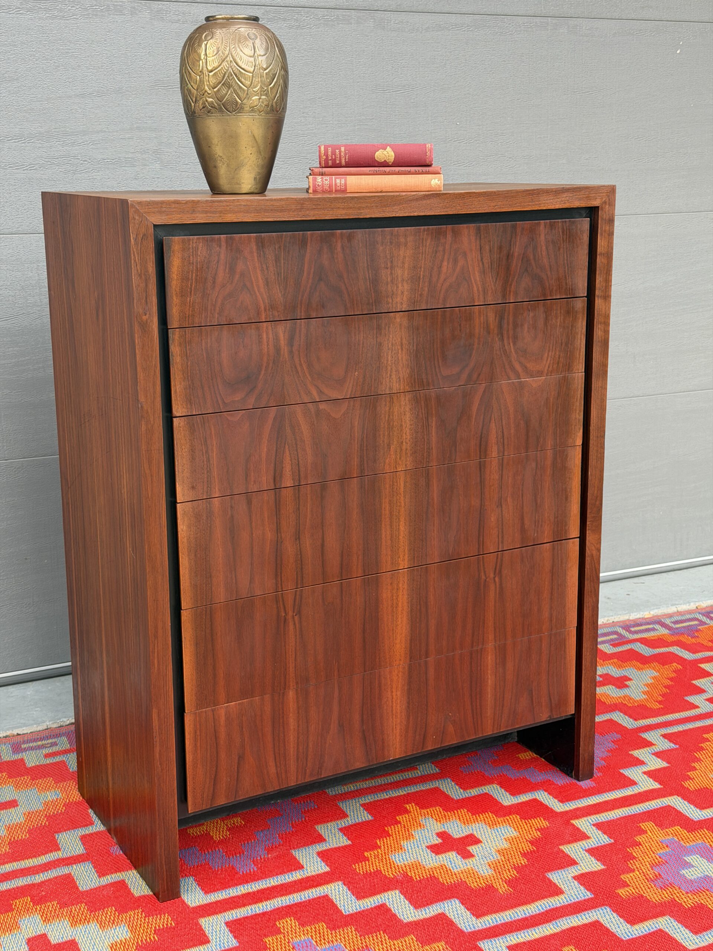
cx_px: 356
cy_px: 476
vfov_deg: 39.7
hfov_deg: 30.3
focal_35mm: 48
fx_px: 1318
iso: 50
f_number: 1.78
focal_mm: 6.76
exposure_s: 1/186
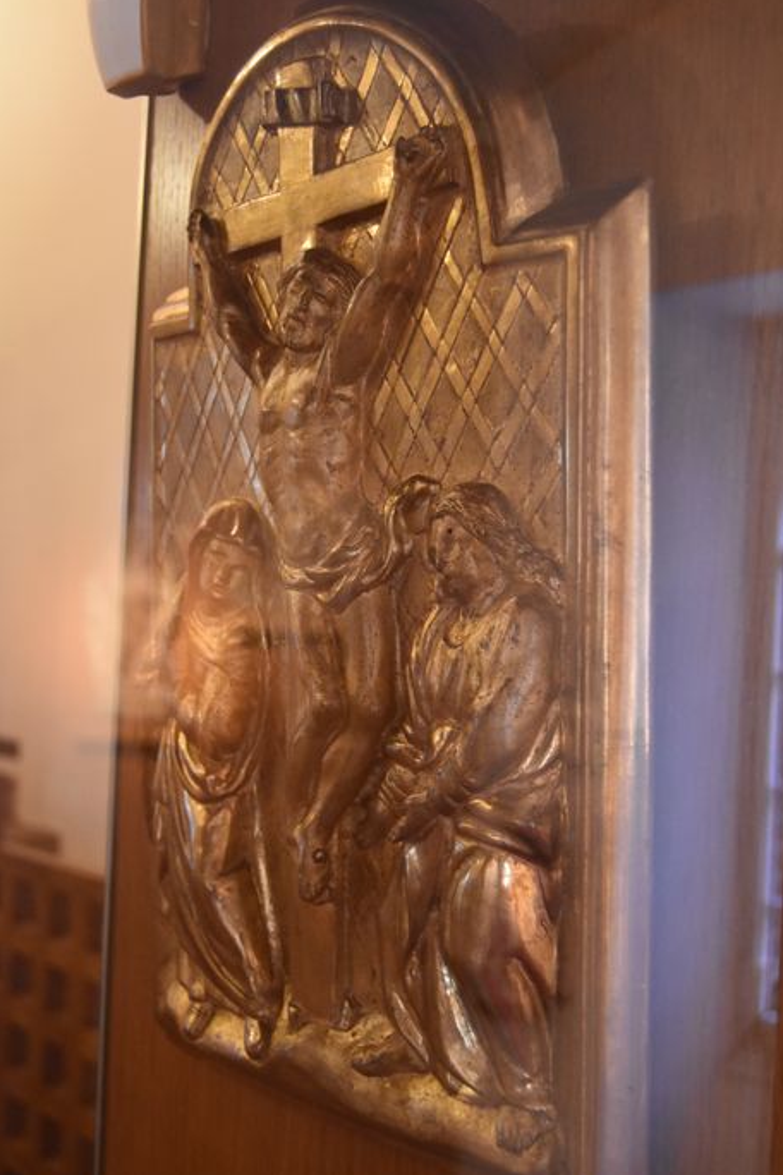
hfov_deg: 31.2
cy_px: 591
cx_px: 398
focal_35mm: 43
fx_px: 1403
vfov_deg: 45.4
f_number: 4
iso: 4000
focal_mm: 28
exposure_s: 1/60
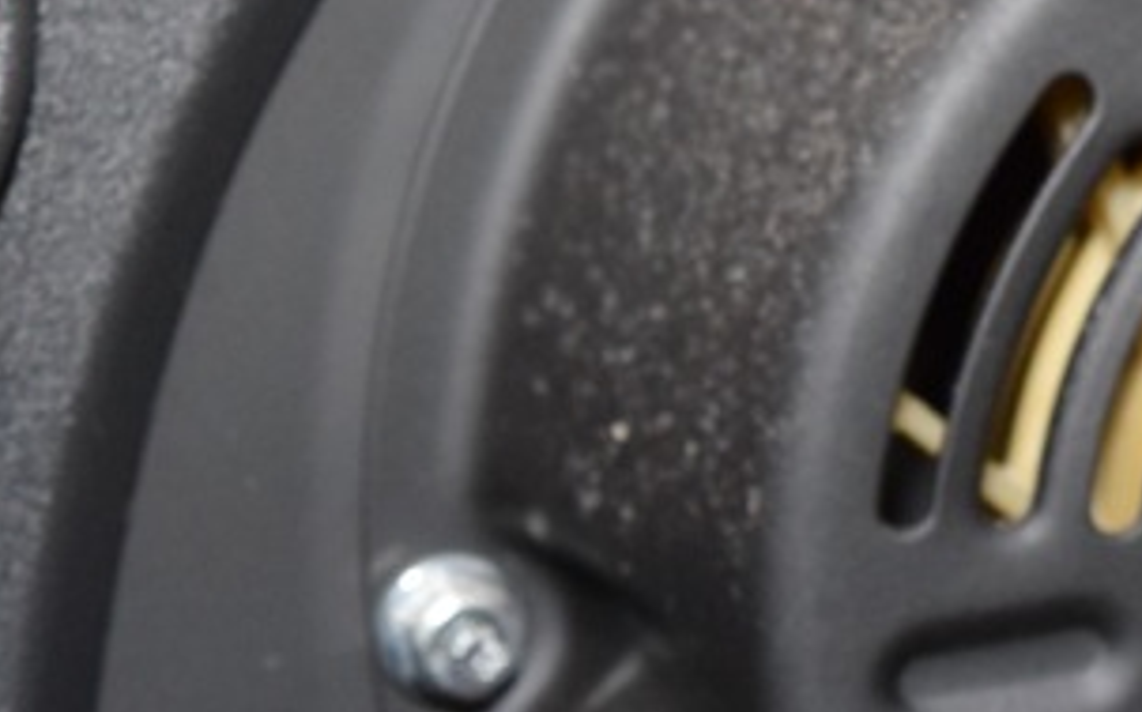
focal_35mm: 278
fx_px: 8638
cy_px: 190
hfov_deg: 7.6
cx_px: 705
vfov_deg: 4.7
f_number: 5.6
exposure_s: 1/60
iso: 1600
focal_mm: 55
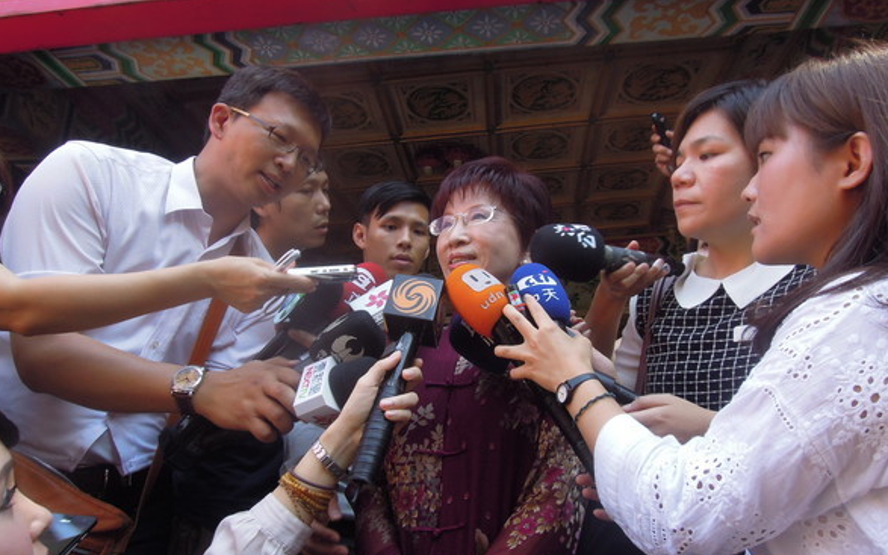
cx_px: 449
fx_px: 629
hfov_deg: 70.4
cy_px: 287
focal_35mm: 26
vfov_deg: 47.6
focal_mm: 4.3
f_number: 4.5
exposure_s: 1/60
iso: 160
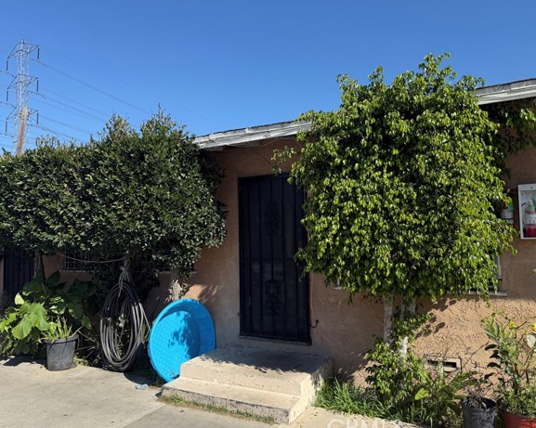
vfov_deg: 54.9
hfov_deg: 66.1
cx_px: 271
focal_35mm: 26
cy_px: 218
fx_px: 412
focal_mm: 6.76
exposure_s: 1/3145
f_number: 1.78
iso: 100
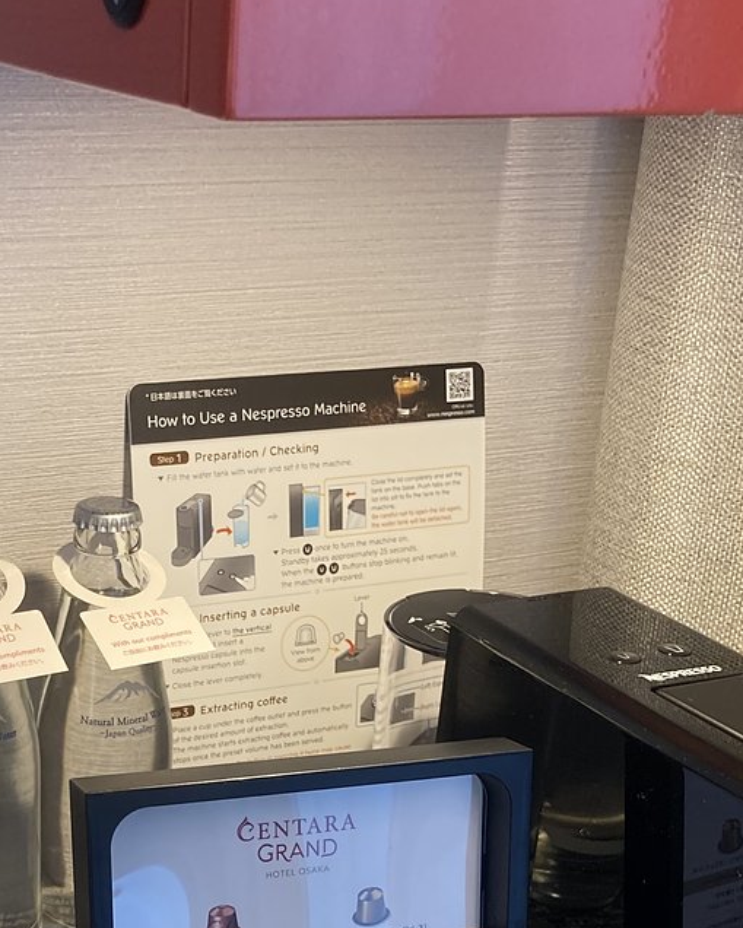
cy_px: 919
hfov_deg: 22.9
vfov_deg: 27.2
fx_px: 1814
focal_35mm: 66
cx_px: 185
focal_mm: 3.99
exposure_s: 1/60
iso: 64
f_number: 1.8
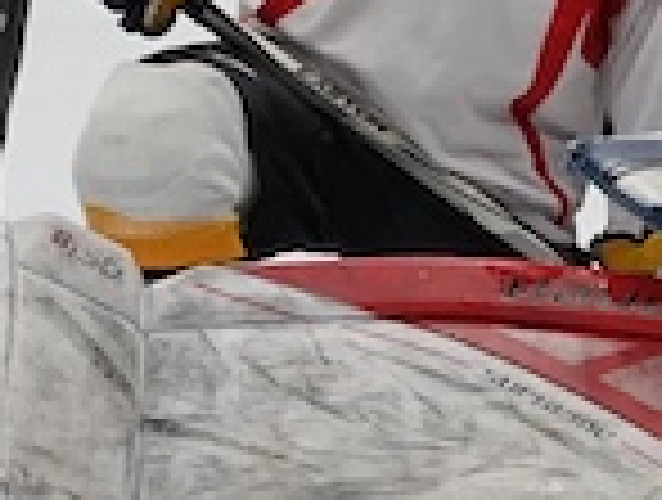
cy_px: -574
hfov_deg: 6.4
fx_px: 5751
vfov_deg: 4.9
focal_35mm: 300
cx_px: 1193
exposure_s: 1/125
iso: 1250
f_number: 5.6
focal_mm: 46
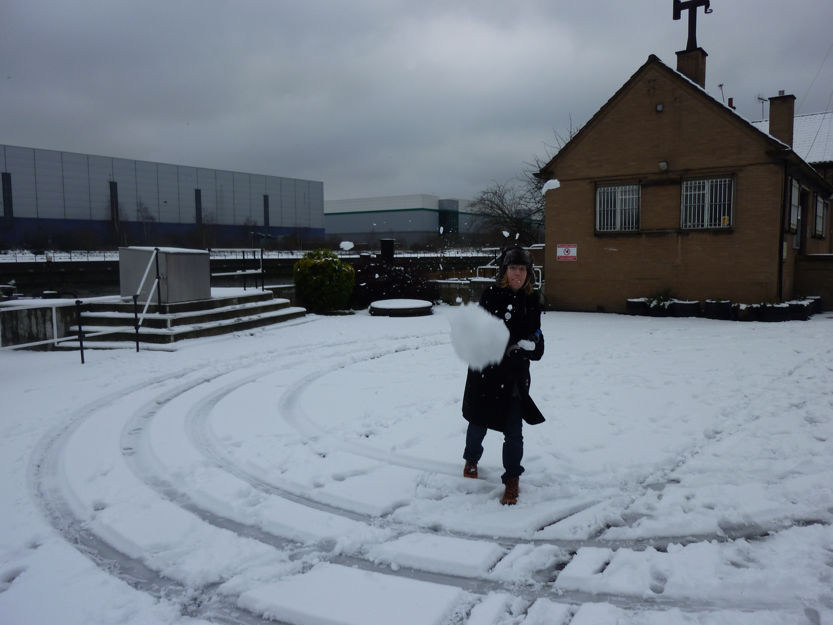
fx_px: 602
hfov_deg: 69.4
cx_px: 416
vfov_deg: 54.9
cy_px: 312
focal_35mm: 25
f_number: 3.3
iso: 80
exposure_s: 1/320
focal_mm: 4.5
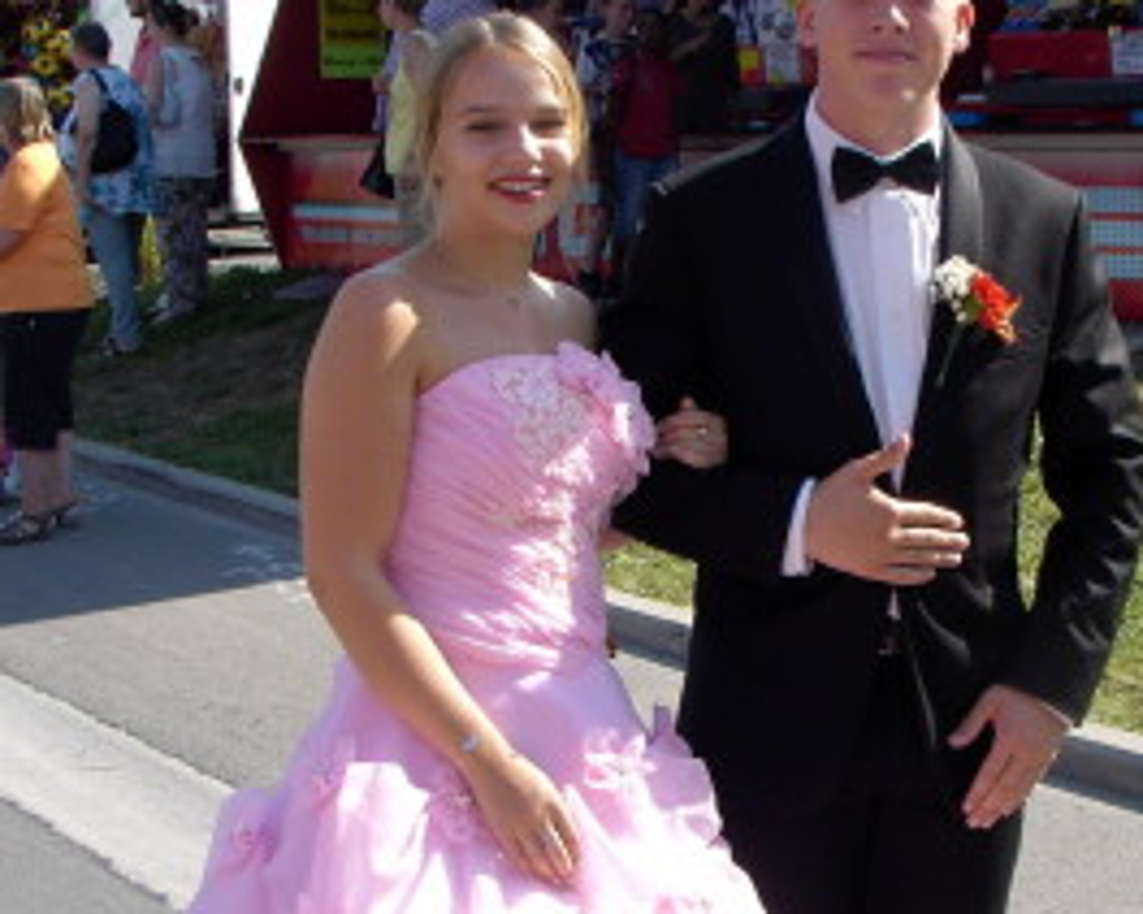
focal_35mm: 87
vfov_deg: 17.6
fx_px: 2942
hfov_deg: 21.9
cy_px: 528
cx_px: 762
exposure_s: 1/220
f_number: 4.5
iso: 70
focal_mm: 7.5
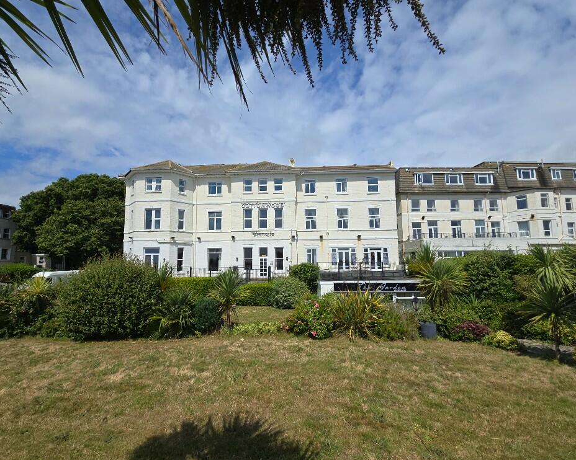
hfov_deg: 100.7
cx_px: 278
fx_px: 239
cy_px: 237
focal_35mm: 14
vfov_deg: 87.9
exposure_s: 1/4469
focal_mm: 2.2
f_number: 2.2
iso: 50
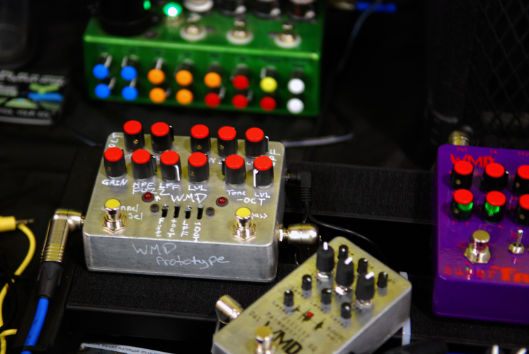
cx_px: 264
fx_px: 1214
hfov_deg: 24.6
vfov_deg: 16.6
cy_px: 177
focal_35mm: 82
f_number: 2.8
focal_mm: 55
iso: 500
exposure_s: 1/10
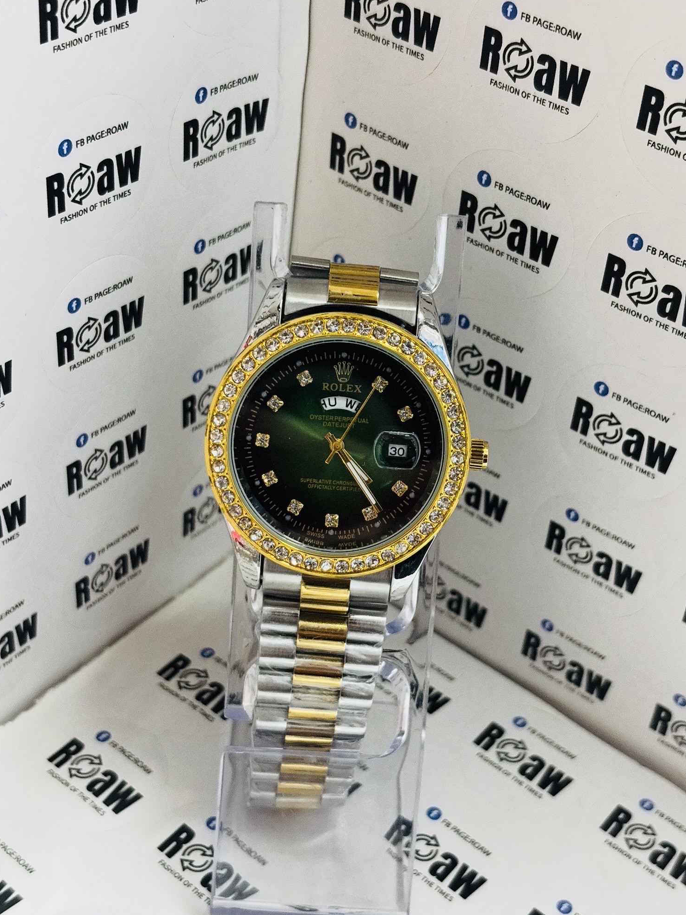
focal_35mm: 53
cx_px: 347
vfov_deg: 36.2
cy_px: 461
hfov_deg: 27.5
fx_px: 1401
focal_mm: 5.96
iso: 125
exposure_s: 1/33
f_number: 1.6
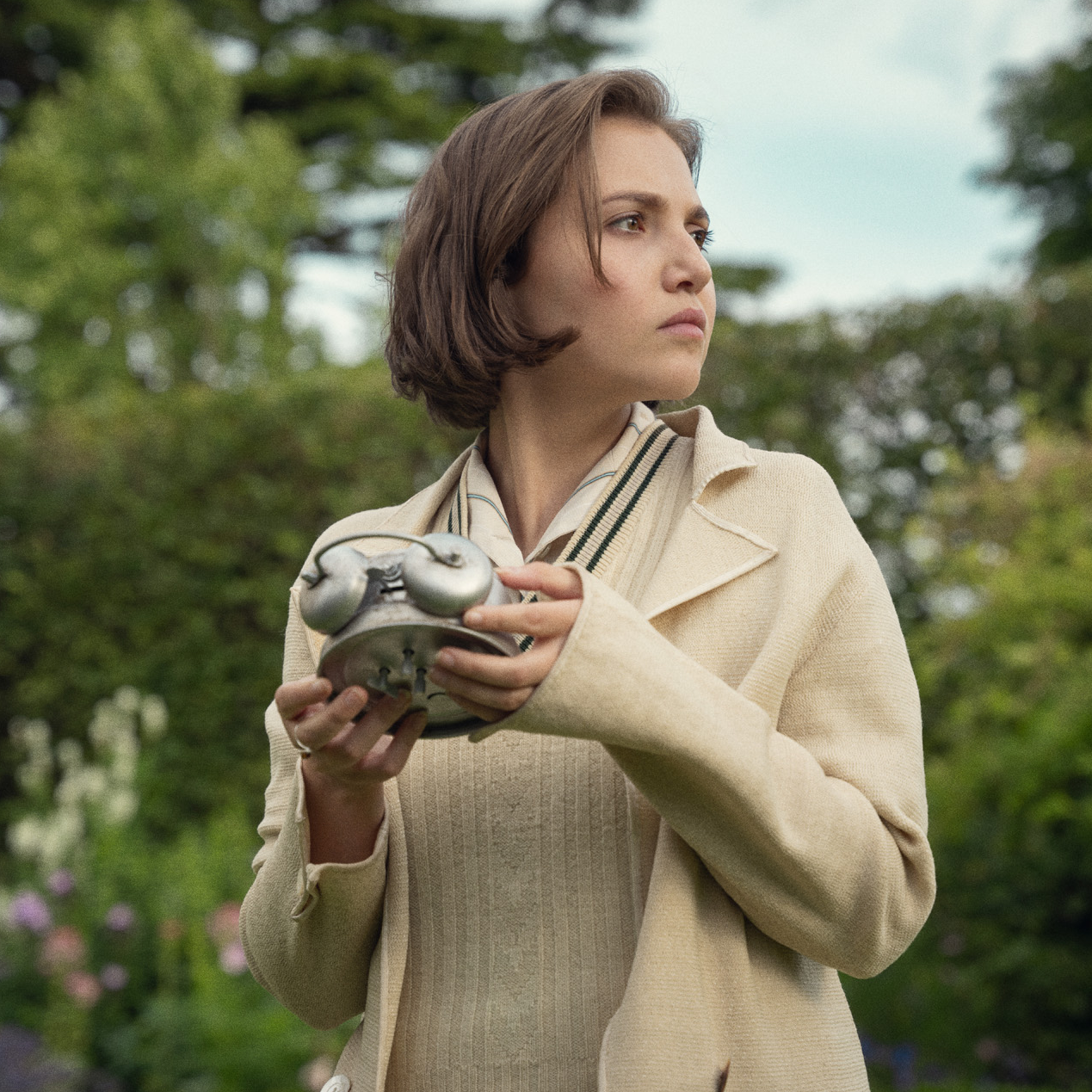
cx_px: 521
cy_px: 542
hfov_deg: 19.3
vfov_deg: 19.3
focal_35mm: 90
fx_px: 3212
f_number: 4
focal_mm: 70
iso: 200
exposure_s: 1/500
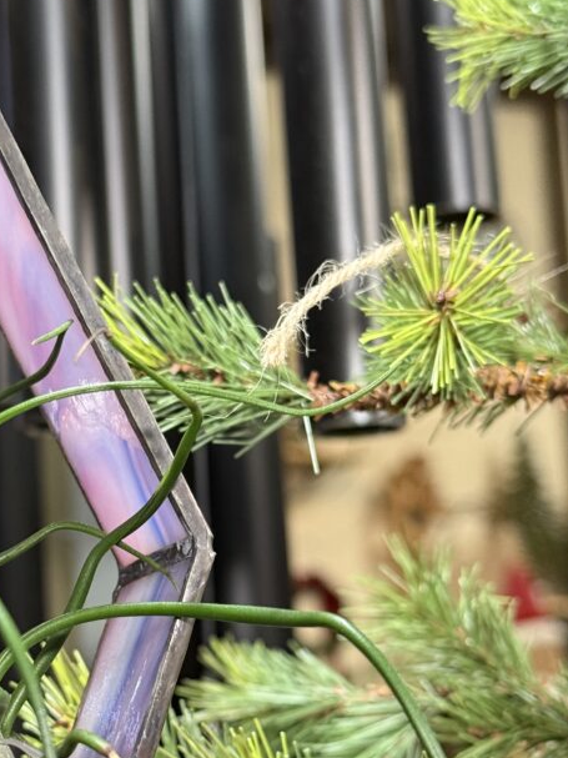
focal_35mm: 81
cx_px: 107
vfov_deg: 24.1
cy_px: 481
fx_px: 1773
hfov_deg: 18.0
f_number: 1.78
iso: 250
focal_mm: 6.76
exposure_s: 1/60
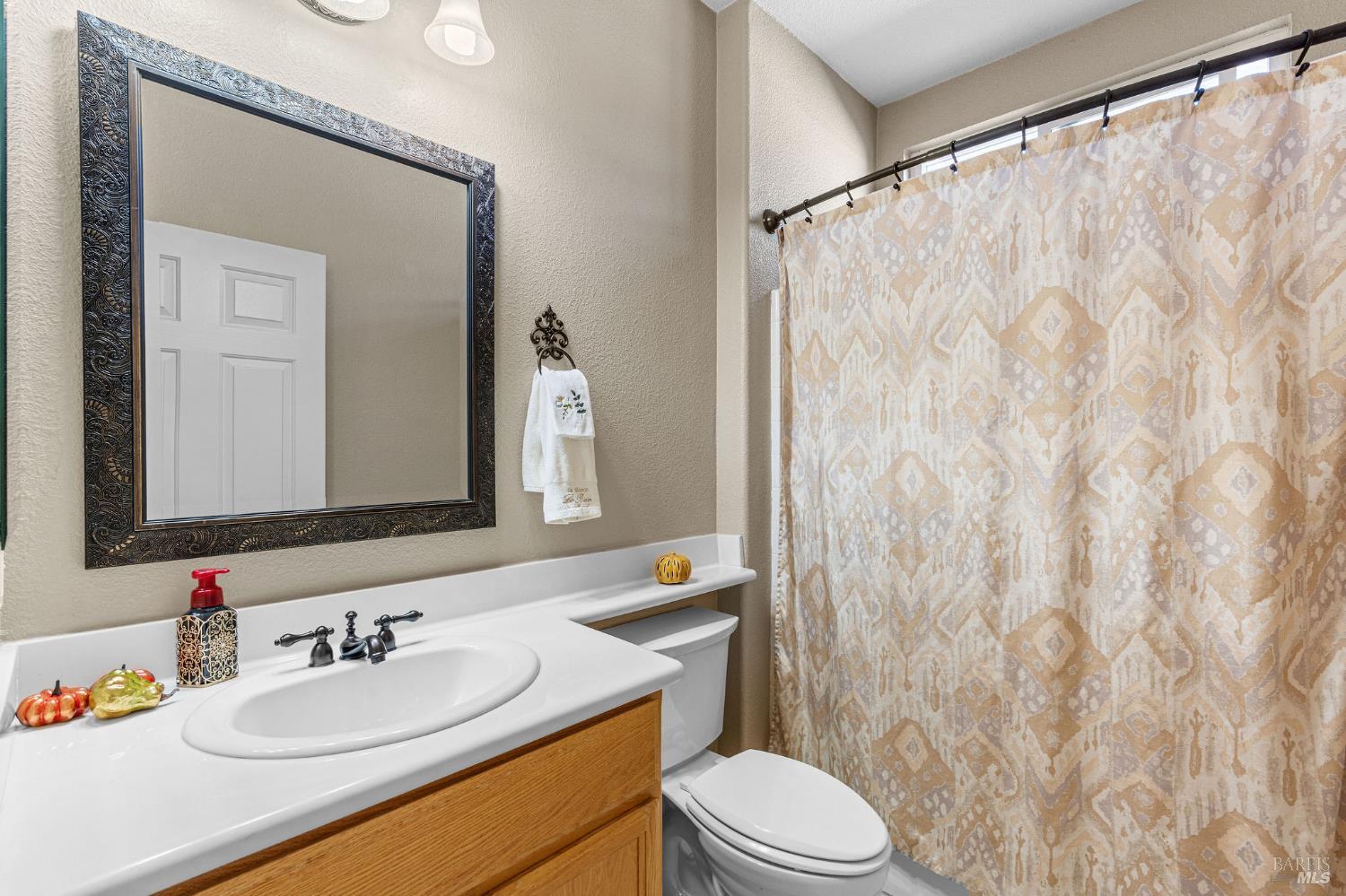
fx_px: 598
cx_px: 673
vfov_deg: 73.7
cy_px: 448
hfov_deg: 96.8
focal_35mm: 16
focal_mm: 16
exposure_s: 1/5
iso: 640
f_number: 10
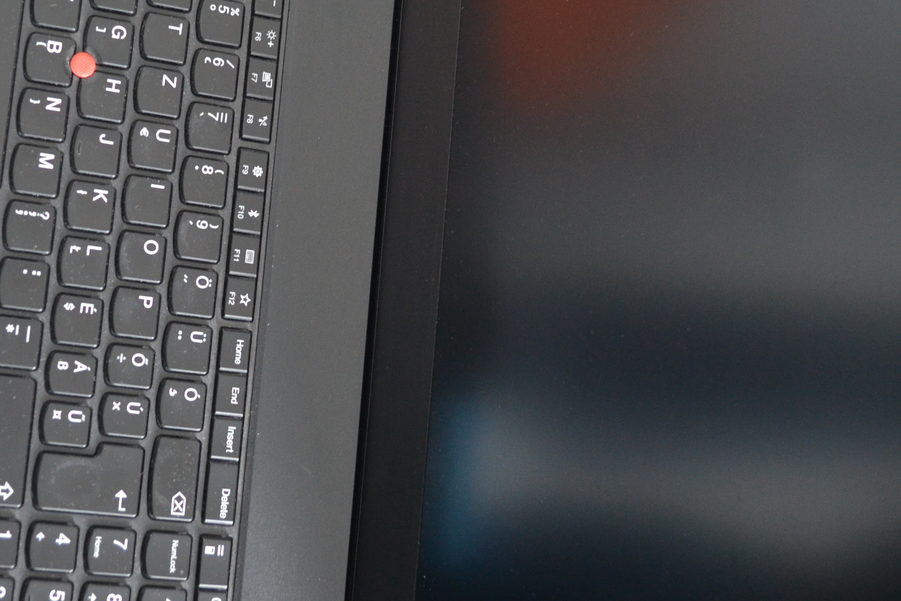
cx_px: 336
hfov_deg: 32.7
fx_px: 1527
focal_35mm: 61
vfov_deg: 22.2
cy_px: 261
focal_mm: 22
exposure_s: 1/15
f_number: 3.8
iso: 800
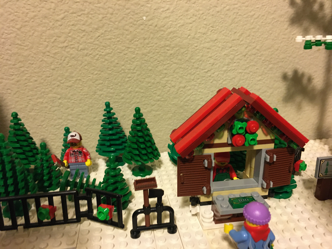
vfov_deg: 48.2
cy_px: 124
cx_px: 166
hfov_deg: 61.7
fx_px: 278
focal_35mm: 29
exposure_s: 1/15
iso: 200
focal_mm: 4.15
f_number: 2.2
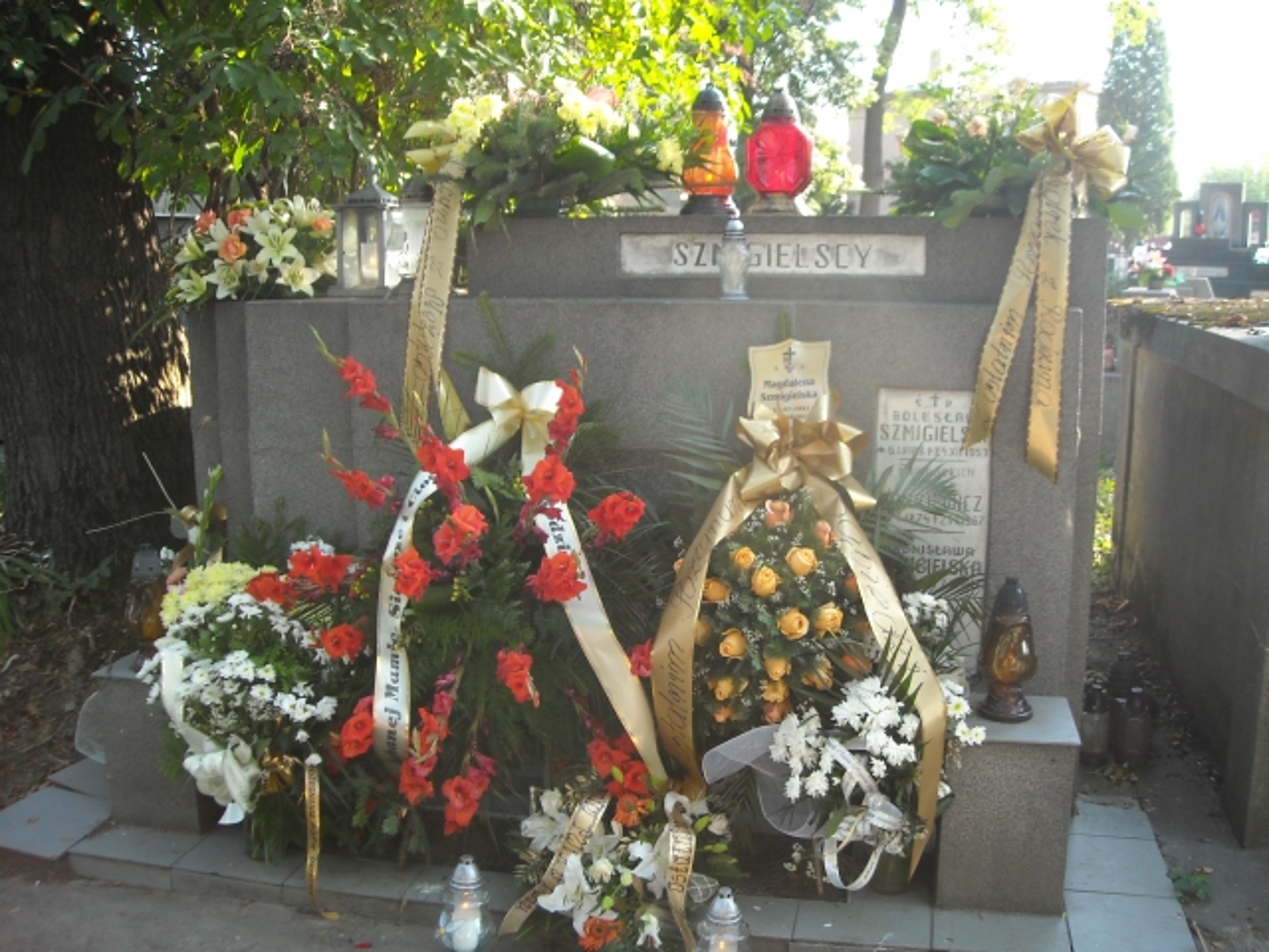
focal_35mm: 35
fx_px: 1283
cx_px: 634
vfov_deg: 40.7
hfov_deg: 52.6
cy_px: 476
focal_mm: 5.7
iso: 67
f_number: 2.8
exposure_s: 1/60
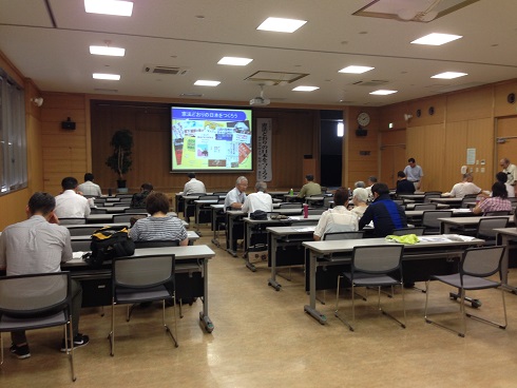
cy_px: 194
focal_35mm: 33
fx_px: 493
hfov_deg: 55.3
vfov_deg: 43.0
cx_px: 258
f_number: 2.4
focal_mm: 4.12
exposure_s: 1/20
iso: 80
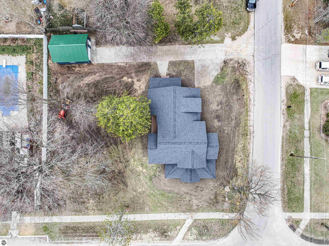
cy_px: 123
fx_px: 228
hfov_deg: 71.6
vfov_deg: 56.8
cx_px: 164
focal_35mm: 24
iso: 100
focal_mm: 12.29
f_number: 2.8
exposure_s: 1/20
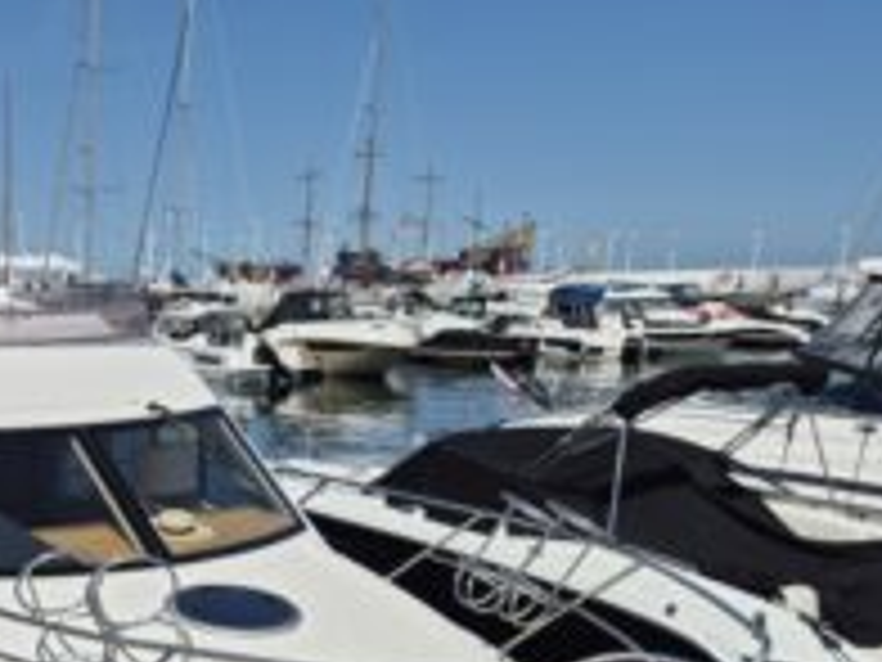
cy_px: 599
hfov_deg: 37.4
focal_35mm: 47
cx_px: 68
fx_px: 1198
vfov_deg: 29.6
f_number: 1.8
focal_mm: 5.4
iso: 25
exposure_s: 1/4304
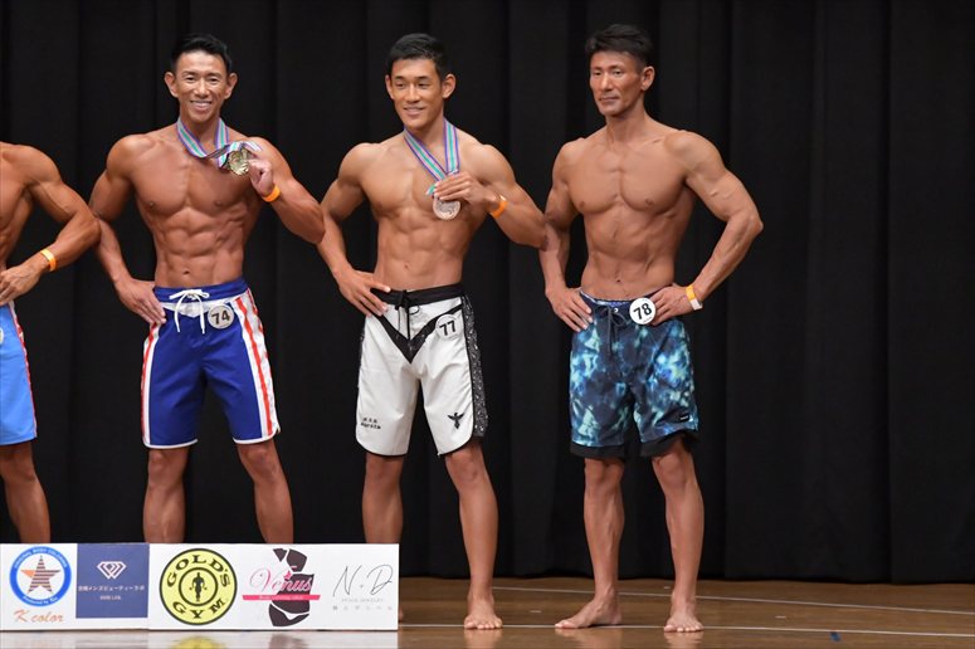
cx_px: 488
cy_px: 324
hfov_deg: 8.1
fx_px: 6903
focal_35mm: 255
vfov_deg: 5.4
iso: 6400
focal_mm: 170
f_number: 5.6
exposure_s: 1/400
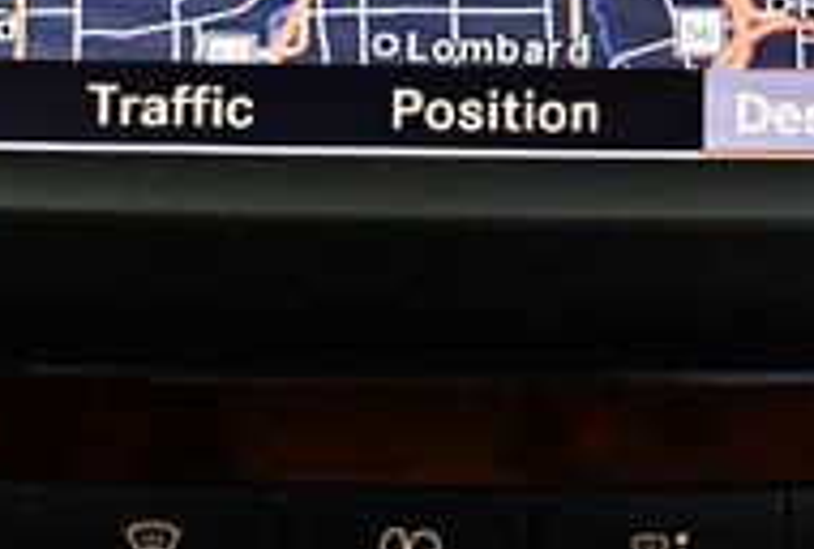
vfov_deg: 11.1
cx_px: 424
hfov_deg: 16.9
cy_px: -212
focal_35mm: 121
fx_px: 2745
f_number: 3.5
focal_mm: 18
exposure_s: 1/125
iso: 2800
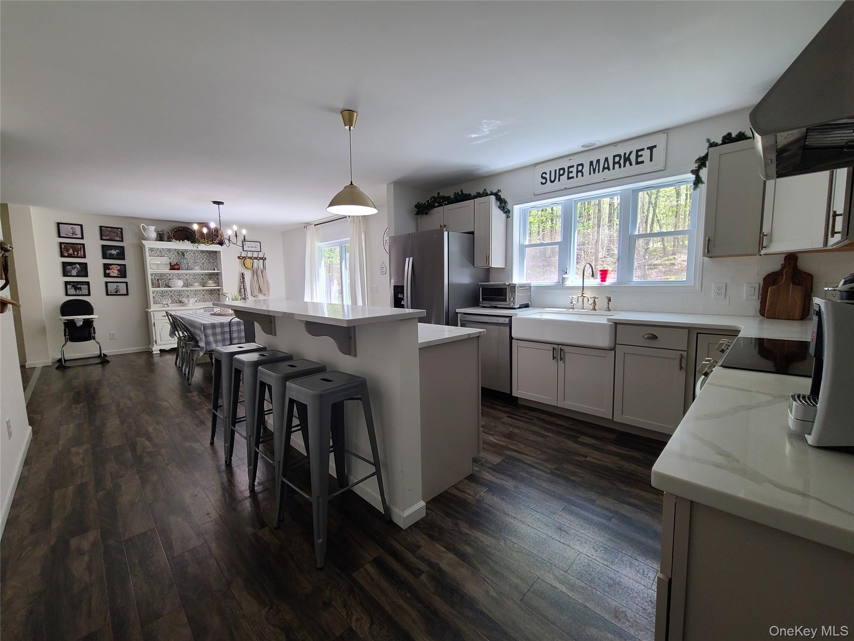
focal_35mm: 13
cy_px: 320
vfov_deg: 89.9
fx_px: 321
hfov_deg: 106.2
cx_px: 427
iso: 160
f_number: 2.2
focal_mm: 2.2
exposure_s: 1/60
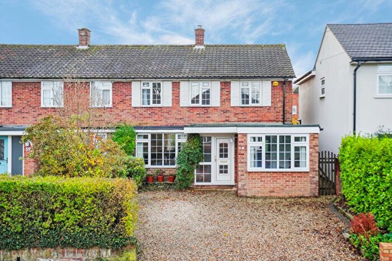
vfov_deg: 37.9
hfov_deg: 54.4
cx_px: 196
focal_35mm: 35
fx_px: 381
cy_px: 130
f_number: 8
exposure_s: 1/160
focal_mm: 35
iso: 320
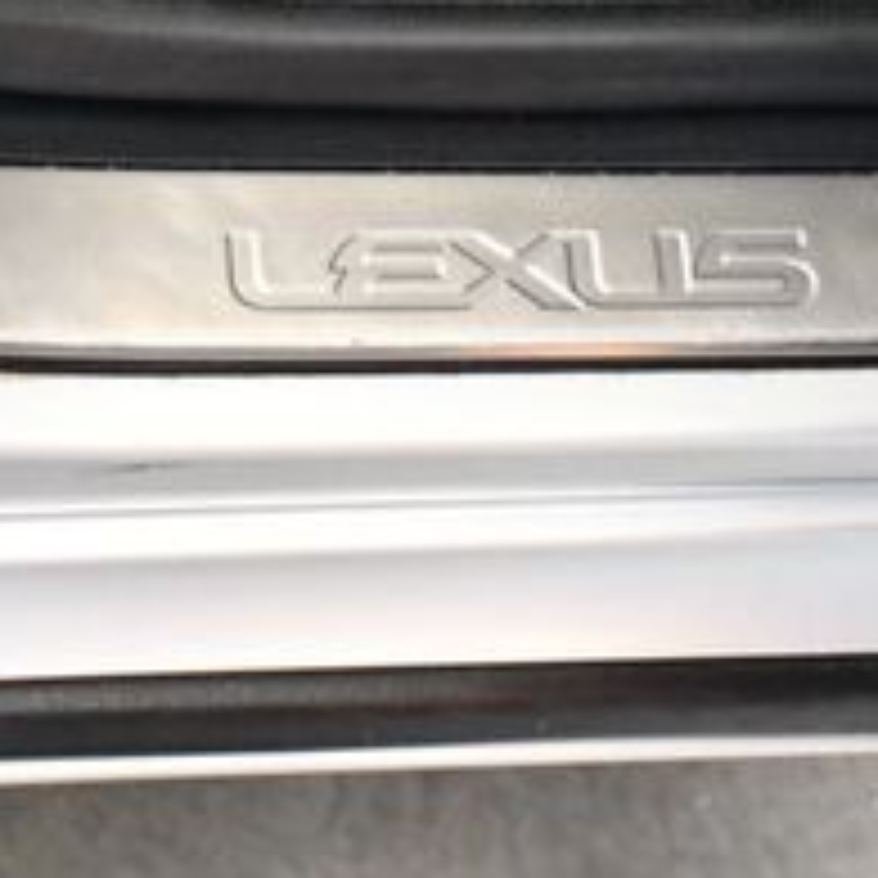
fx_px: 4477
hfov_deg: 11.2
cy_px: 54
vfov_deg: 11.1
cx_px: 387
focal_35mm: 156
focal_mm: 28
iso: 3600
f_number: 4.2
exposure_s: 1/60
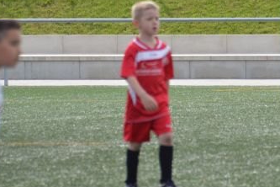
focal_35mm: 540
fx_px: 4200
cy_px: 44
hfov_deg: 3.8
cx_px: 176
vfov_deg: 2.5
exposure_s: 1/1000
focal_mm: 200
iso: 400
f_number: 5.6
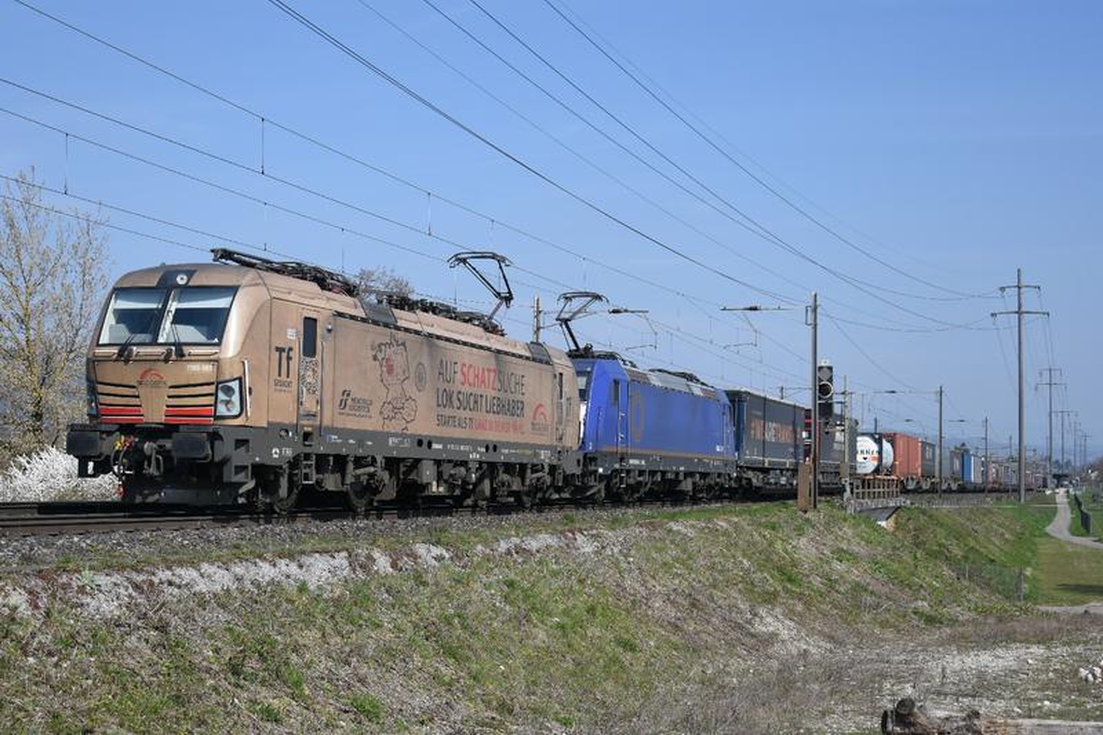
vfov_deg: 26.5
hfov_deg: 38.9
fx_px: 1562
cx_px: 552
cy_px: 368
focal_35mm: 51
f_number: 5.6
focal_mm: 34
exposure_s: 1/1250
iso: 200
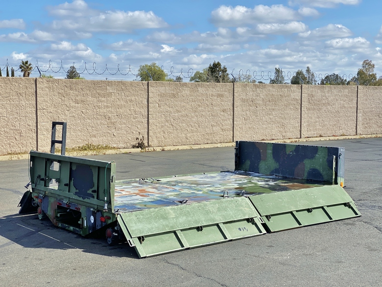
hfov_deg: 36.8
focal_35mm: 52
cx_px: 191
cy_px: 144
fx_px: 574
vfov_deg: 28.0
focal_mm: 6
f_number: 2
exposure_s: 1/1845
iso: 20
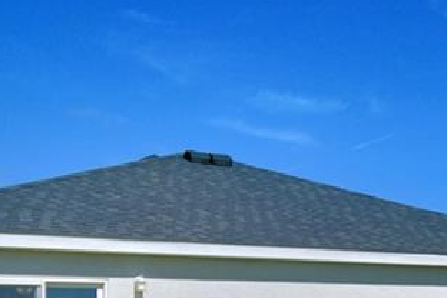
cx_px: 543
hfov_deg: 23.9
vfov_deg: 17.1
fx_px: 956
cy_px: 331
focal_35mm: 77
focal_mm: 10
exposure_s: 1/2500
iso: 100
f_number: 4.5
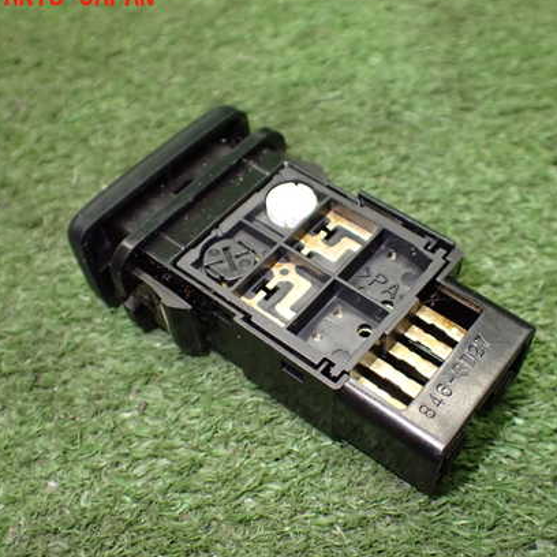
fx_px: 710
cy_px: 287
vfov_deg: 42.8
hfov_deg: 42.7
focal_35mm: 39
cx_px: 315
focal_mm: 5.4
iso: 640
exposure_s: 1/125
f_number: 2.3
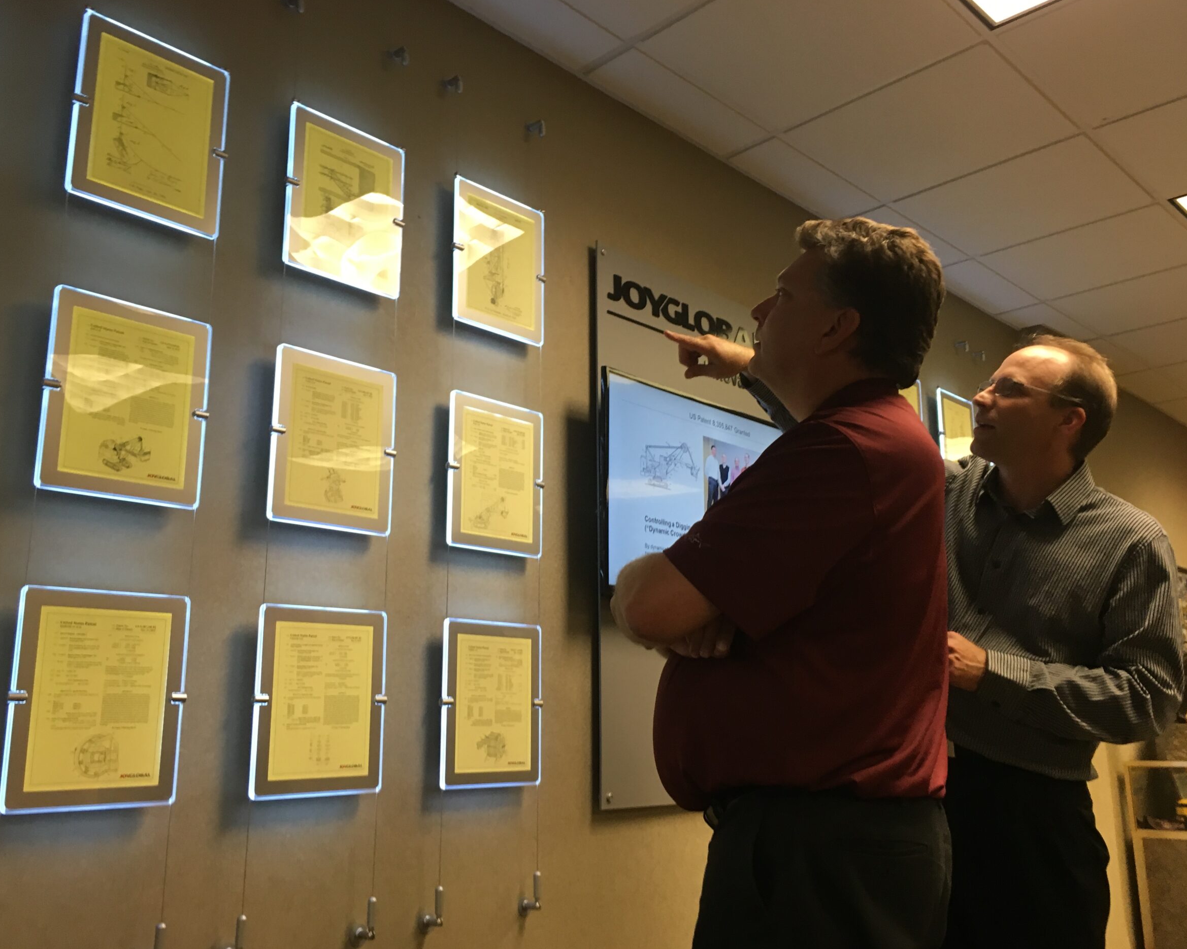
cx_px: 556
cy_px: 474
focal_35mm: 31
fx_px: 1089
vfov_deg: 47.1
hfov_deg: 57.1
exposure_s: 1/30
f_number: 2.2
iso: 80
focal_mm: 4.15
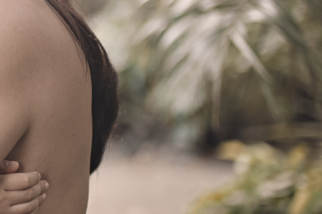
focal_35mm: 95
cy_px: 25
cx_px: -103
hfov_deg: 19.7
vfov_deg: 14.2
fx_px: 849
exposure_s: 1/640
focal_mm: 35
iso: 800
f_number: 1.8
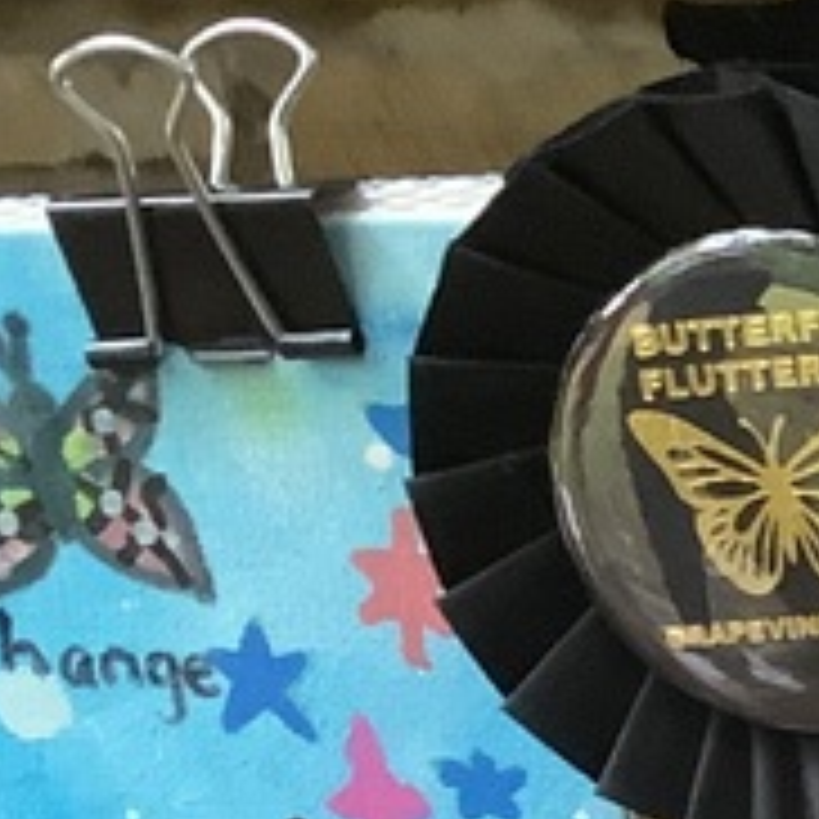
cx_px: 2070
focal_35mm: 154
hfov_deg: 9.8
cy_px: 1120
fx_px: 4122
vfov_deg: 11.0
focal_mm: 3.3
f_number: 2.4
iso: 320
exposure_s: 1/60
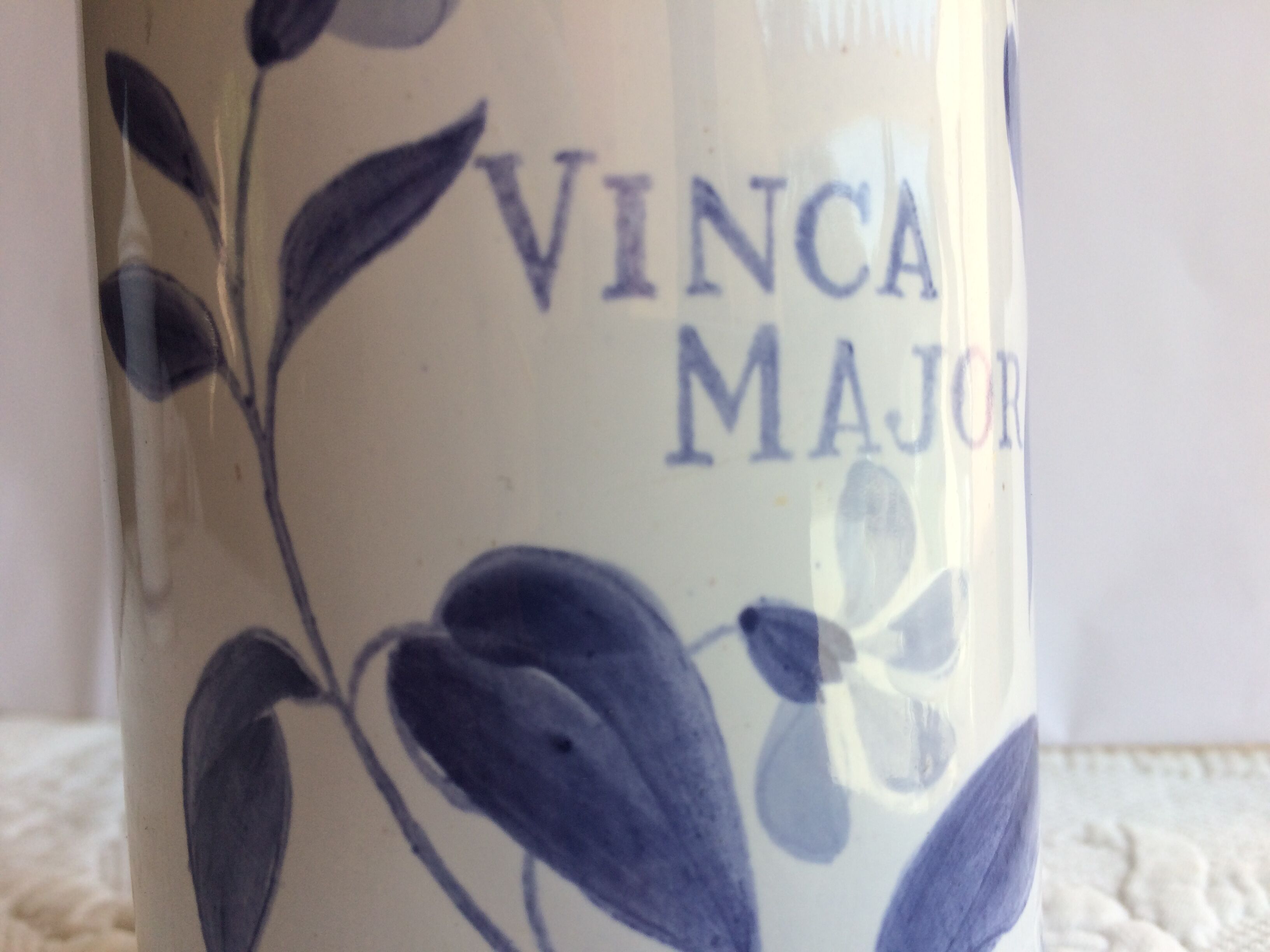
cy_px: 476
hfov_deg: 61.7
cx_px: 635
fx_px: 1064
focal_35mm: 29
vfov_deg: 48.2
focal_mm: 4.15
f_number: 2.2
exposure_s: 1/261
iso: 32
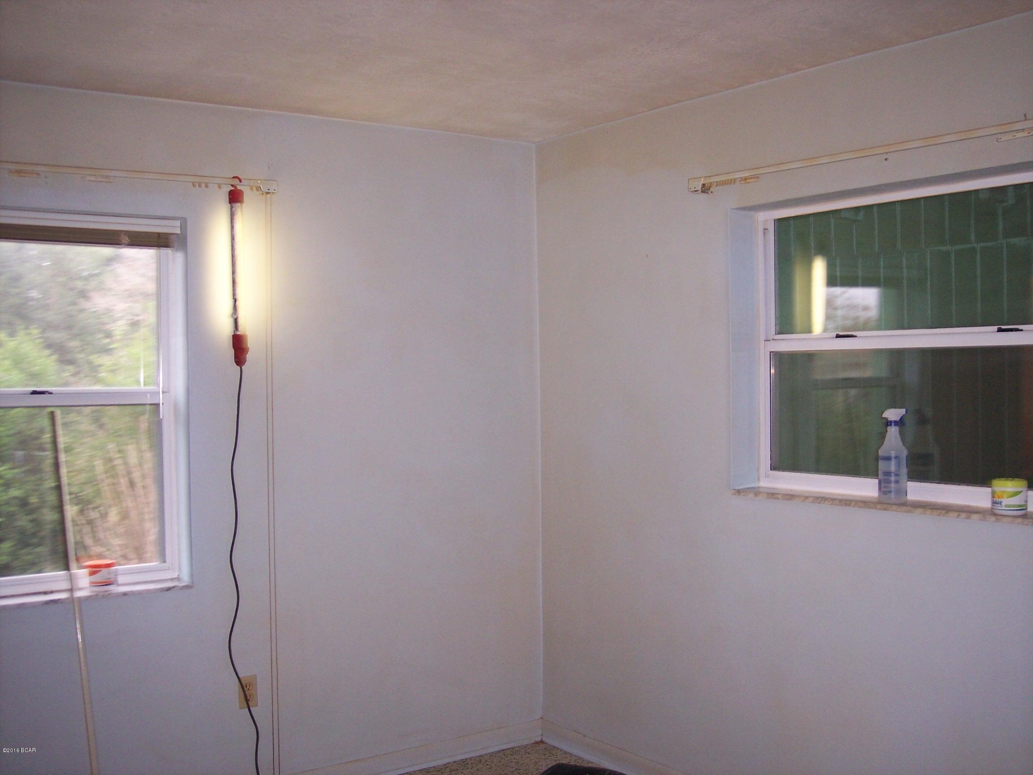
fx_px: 1164
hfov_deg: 47.9
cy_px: 388
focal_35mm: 39
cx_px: 516
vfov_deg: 36.8
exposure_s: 1/60
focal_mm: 8
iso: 140
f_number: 2.8
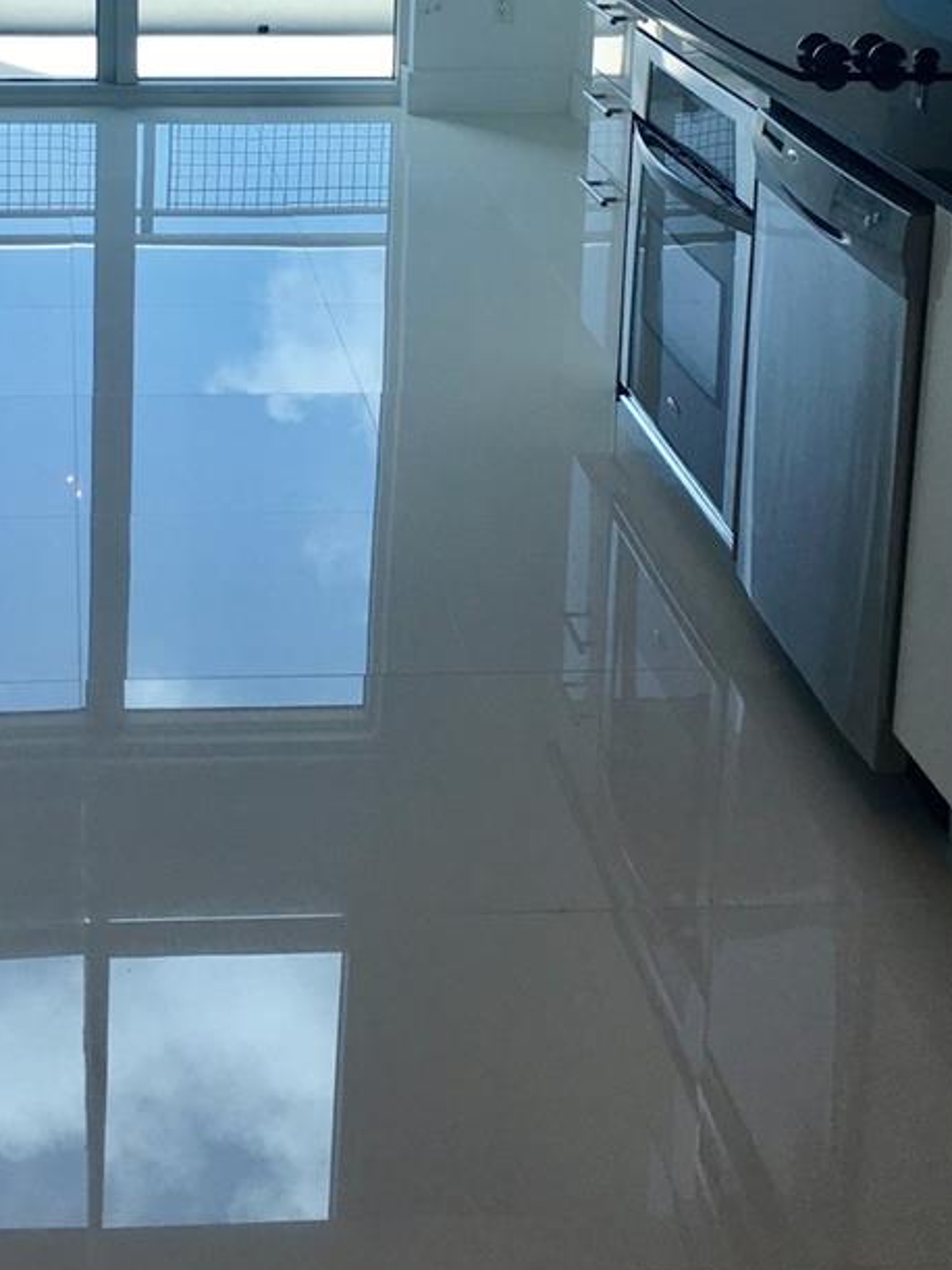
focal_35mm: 57
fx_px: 2091
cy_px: 114
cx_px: 218
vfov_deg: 32.1
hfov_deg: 25.3
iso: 25
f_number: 2.2
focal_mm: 4.15
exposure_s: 1/229
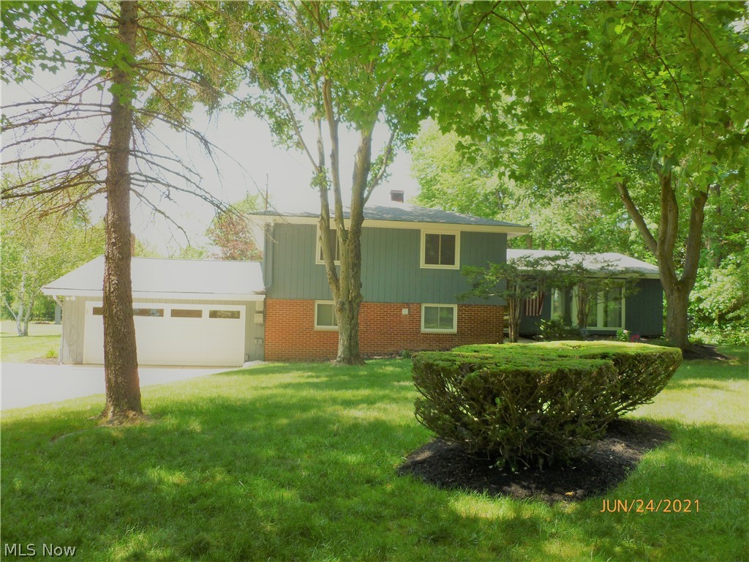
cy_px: 281
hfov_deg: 63.4
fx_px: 606
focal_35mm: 28
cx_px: 374
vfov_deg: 49.7
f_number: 3.3
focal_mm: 5
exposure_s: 1/100
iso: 100
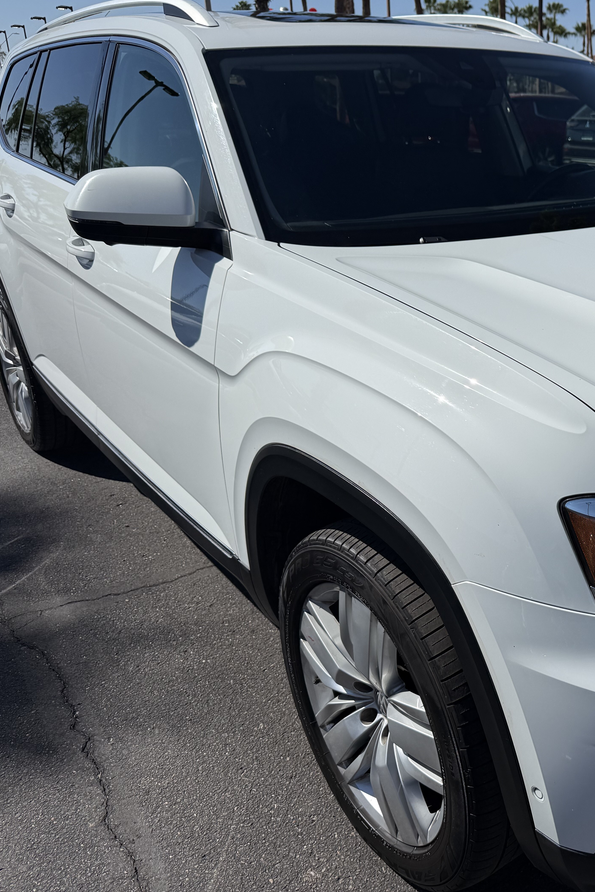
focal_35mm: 34
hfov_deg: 36.3
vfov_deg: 55.8
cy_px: 437
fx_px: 843
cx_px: 542
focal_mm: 6.76
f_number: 1.78
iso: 80
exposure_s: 1/10309
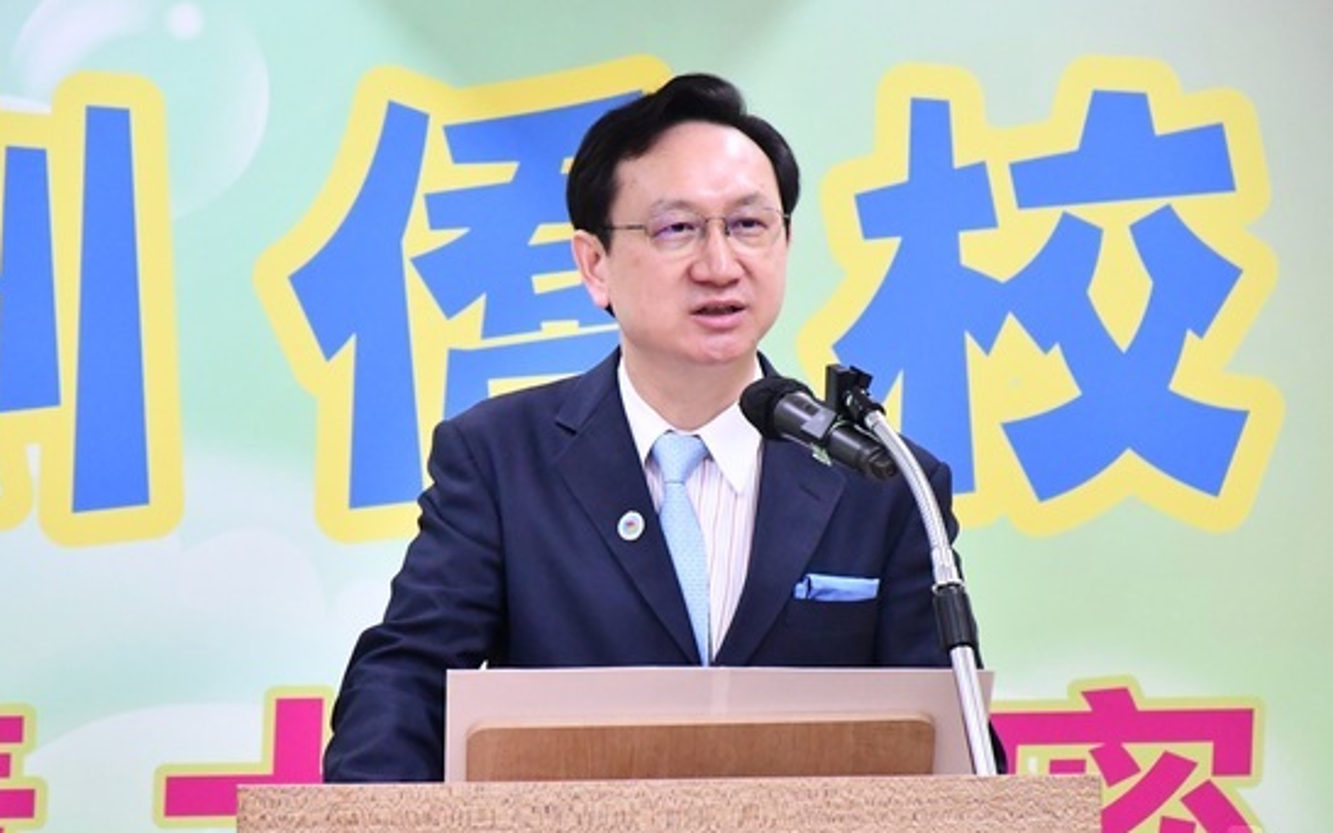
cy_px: 492
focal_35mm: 243
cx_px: 613
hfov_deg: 8.6
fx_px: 8826
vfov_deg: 5.4
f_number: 5.6
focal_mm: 140
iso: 6400
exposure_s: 1/250
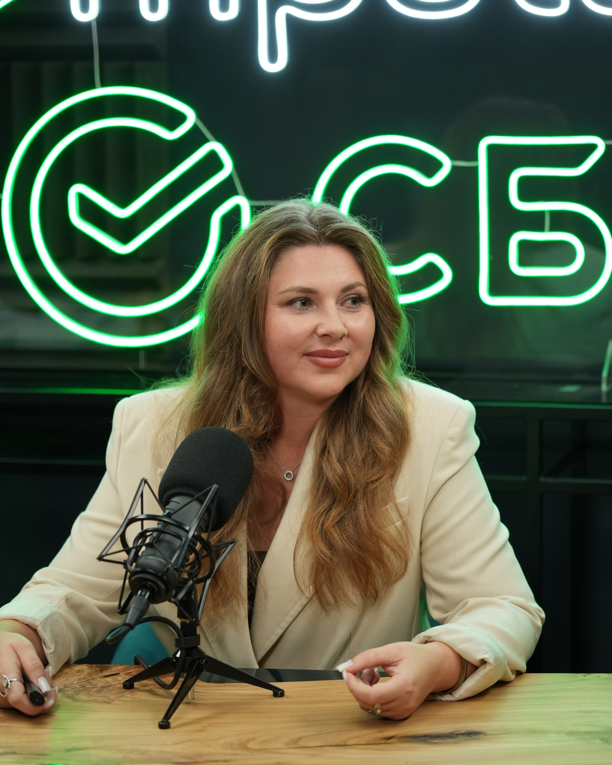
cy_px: 432
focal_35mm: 119
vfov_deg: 16.2
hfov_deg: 13.0
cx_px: 307
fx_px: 2694
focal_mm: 105
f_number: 2.8
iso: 800
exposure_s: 1/160
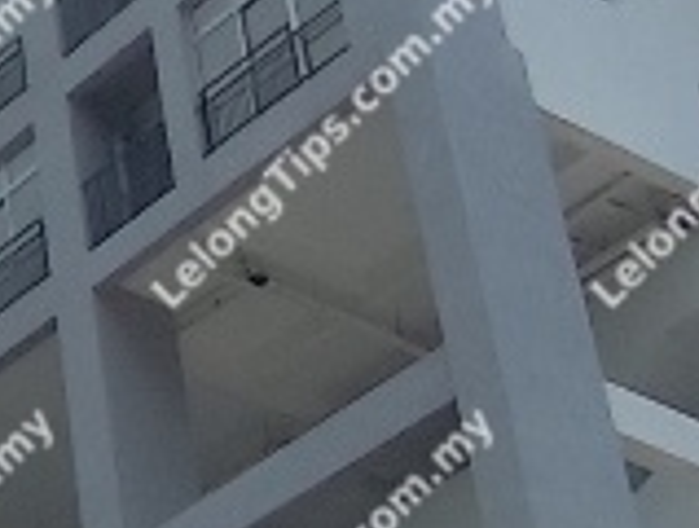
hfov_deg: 13.6
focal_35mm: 124
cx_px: -699
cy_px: 196
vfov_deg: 12.0
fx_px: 2510
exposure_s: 1/5454
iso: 50
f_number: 2.2
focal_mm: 1.65
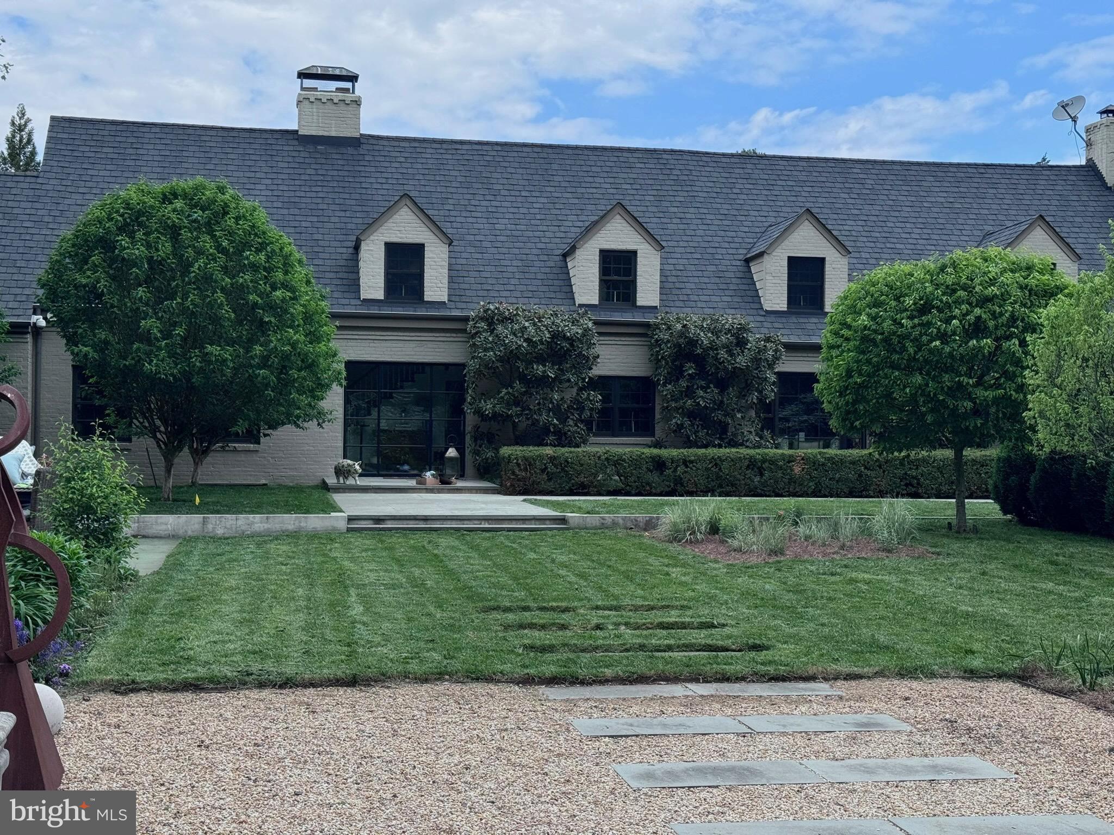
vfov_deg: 30.3
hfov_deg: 39.7
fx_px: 1545
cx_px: 557
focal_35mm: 48
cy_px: 418
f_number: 1.78
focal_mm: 6.76
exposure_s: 1/3610
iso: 64
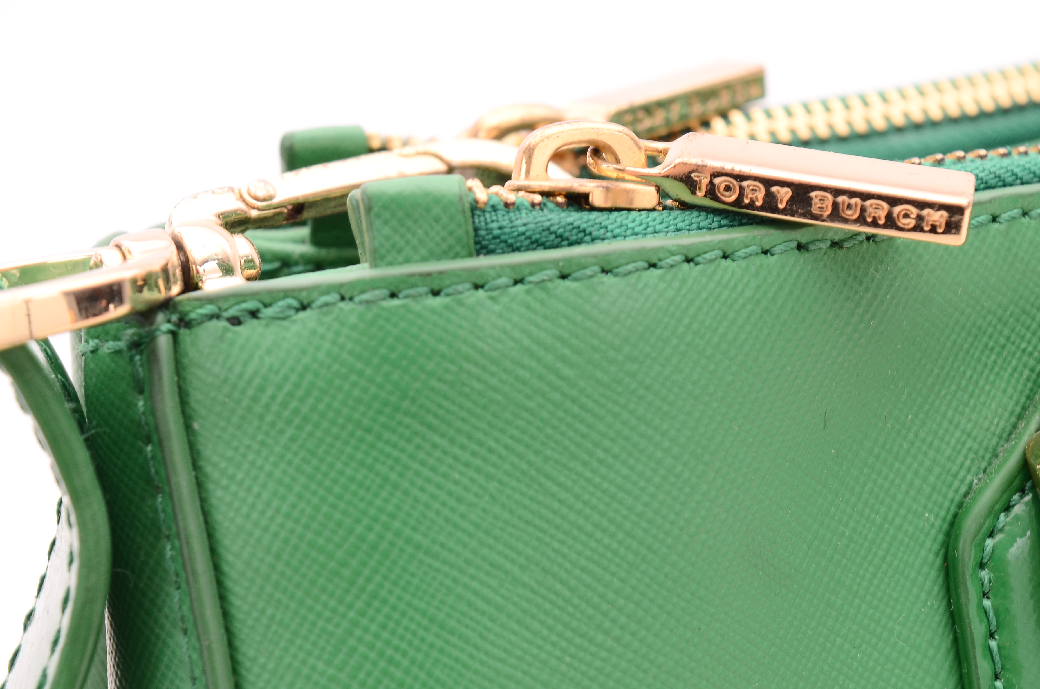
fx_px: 2378
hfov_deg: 24.7
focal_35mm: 82
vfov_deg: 16.5
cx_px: 520
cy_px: 344
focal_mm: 55
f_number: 10
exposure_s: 1/60
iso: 320
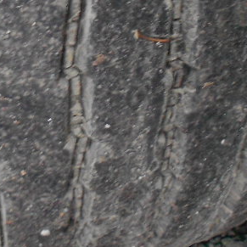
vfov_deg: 21.0
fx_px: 654
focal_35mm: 81
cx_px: 57
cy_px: 27
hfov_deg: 21.2
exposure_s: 1/25
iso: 400
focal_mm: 4.6
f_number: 3.2
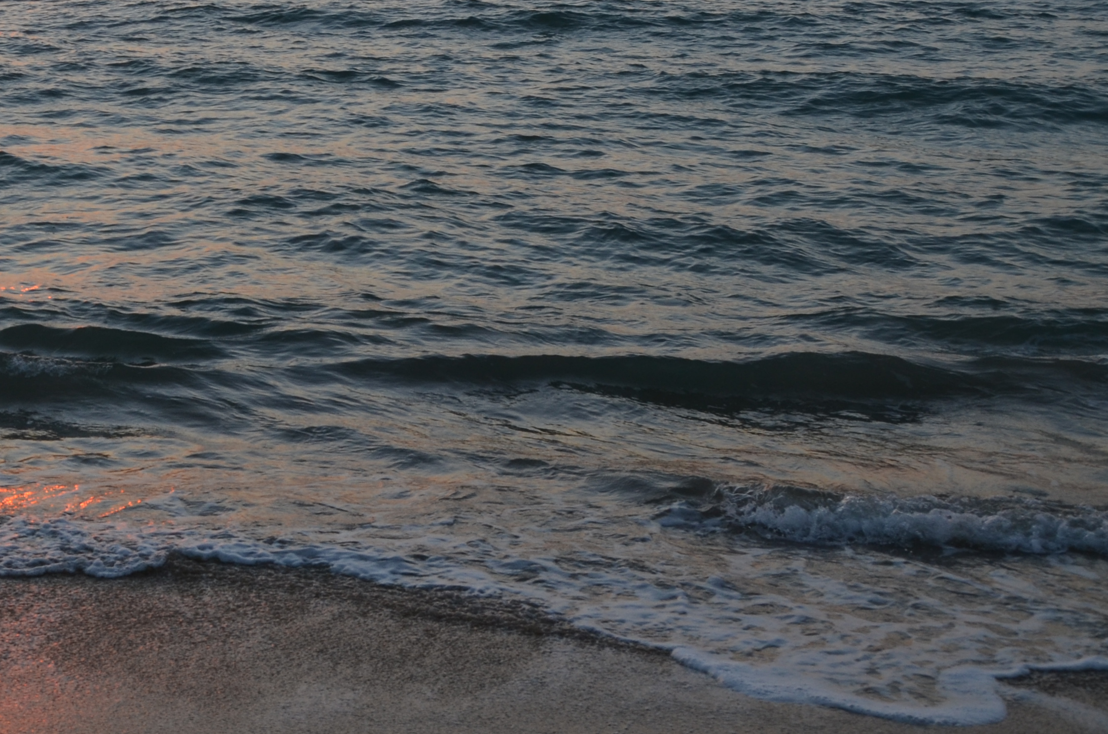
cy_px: 68
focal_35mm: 69
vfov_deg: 19.3
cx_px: -78
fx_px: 2122
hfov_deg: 27.1
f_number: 7.1
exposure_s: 1/200
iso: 200
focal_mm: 21
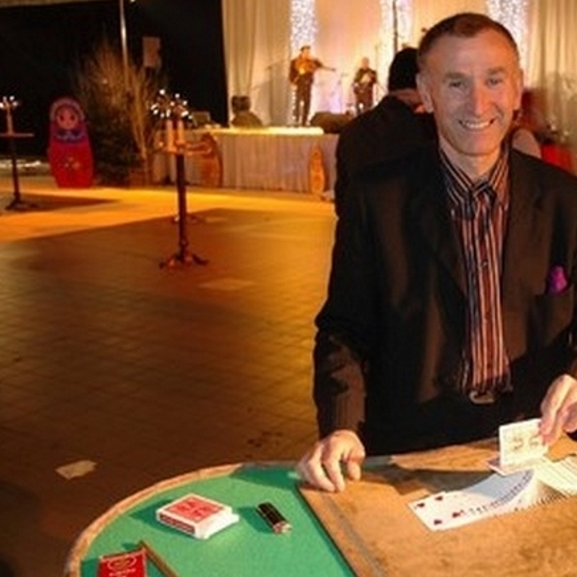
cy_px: 272
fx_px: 849
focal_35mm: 45
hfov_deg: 36.5
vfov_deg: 37.5
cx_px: 447
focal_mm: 22
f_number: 3.8
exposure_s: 1/3
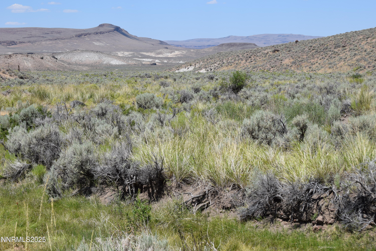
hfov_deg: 24.6
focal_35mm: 82
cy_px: 126
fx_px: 862
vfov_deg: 16.6
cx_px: 188
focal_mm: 55
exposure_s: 1/500
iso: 200
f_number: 11
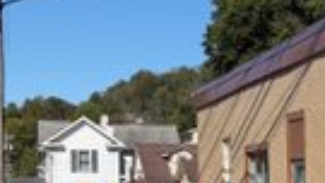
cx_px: 577
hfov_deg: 15.3
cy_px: 208
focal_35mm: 122
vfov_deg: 9.8
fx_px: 1052
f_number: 1.78
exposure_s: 1/6711
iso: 80
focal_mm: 6.76
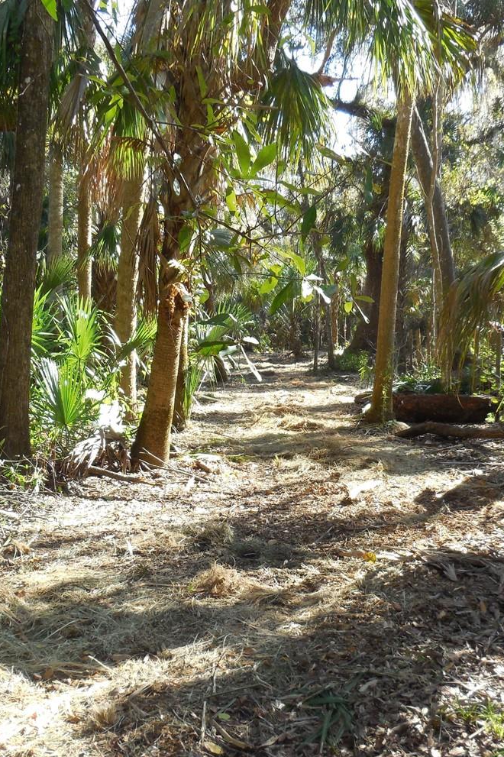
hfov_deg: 31.8
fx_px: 883
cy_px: 434
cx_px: 278
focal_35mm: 42
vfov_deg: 46.3
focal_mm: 4.5
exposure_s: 1/160
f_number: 3.1
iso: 125
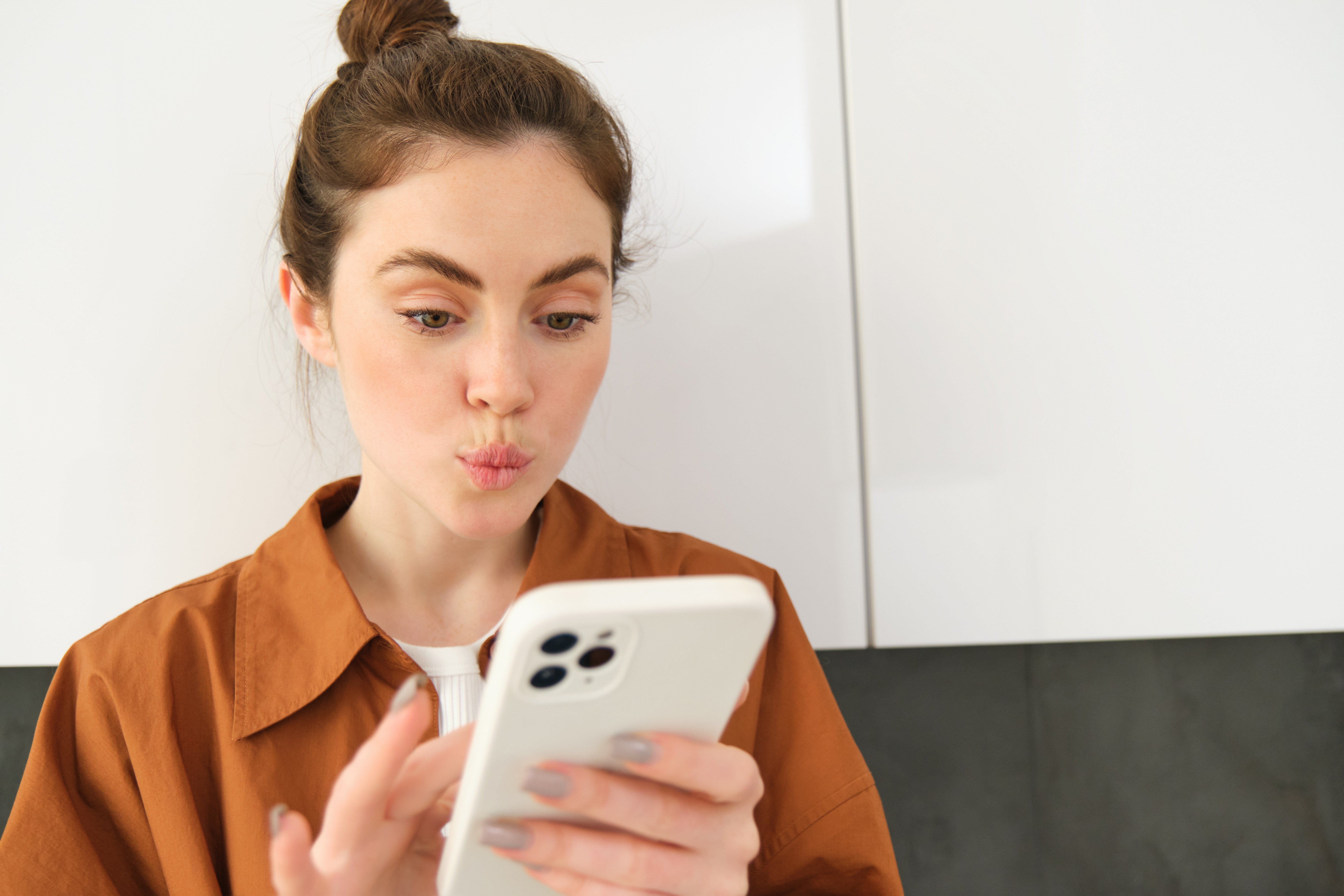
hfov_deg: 60.3
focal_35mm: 31
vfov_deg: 42.3
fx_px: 1157
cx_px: 672
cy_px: 448
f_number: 2.8
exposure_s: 1/125
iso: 640
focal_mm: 20.6
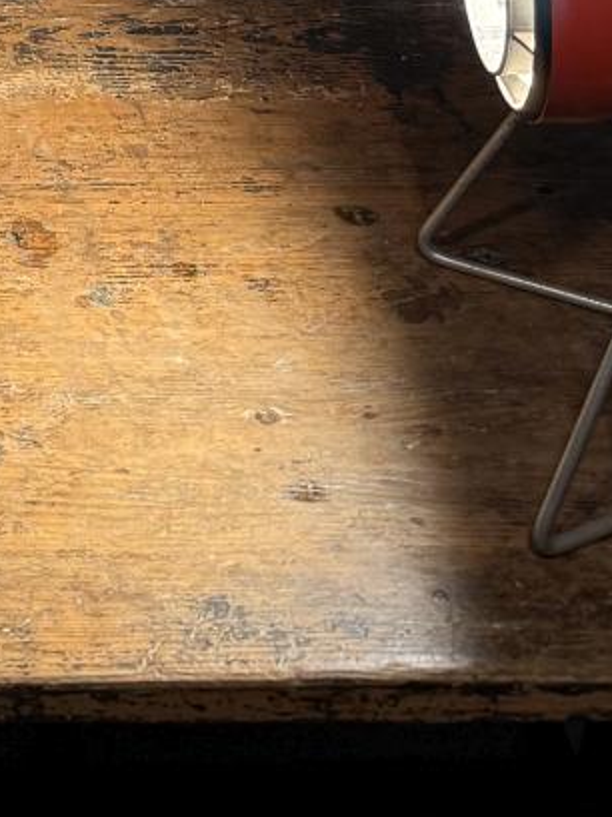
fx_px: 2219
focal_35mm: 94
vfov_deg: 16.8
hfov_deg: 14.6
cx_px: -316
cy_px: -715
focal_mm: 6.76
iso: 160
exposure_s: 1/50
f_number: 1.78
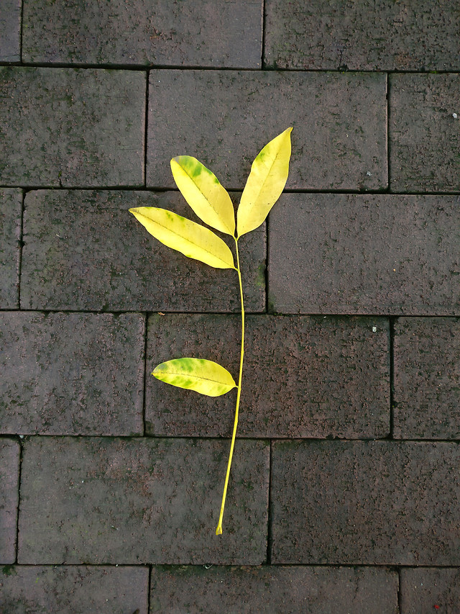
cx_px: 230
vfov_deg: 63.4
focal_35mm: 28
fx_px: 496
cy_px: 307
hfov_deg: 49.8
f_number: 2
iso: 500
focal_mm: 4.26
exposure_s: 1/20
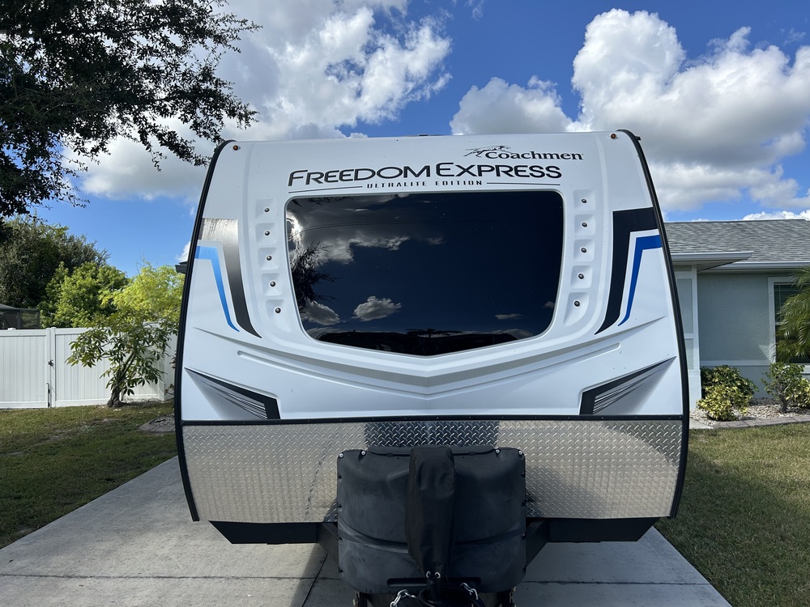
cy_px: 304
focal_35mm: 26
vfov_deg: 53.1
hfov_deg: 67.3
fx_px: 608
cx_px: 405
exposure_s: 1/4831
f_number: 1.5
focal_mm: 5.7
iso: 50
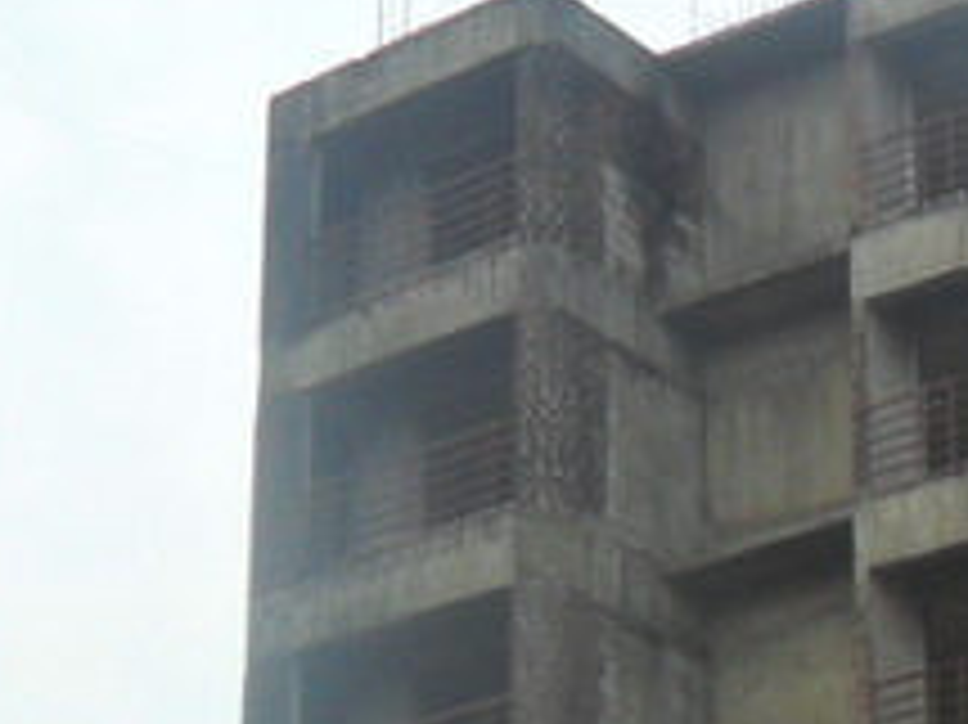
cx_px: 1391
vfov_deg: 11.8
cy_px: 1142
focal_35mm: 119
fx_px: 3326
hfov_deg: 15.4
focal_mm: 5.7
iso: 100
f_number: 3.7
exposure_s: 1/350
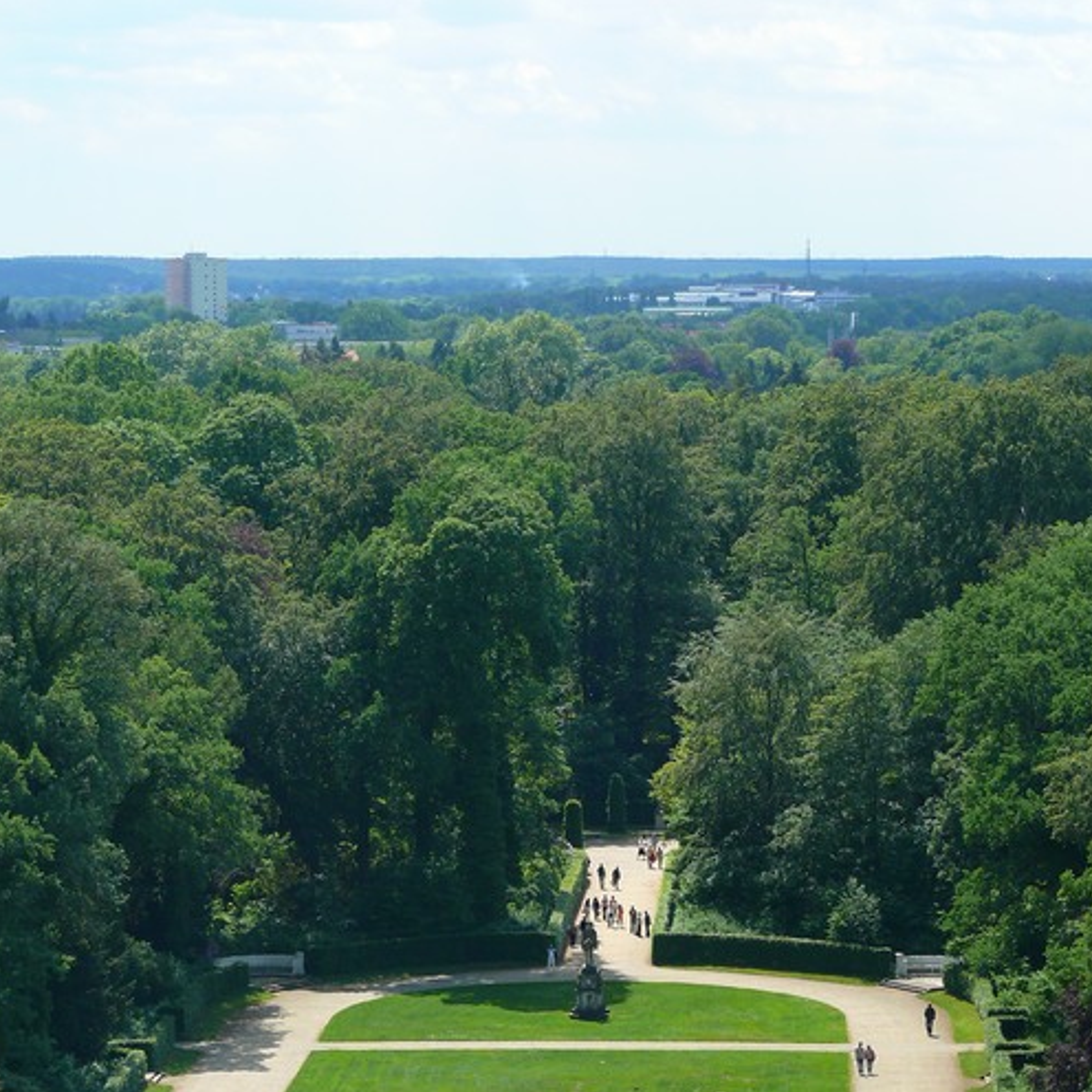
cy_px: 707
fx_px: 5389
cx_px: 564
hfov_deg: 11.6
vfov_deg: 11.6
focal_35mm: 151
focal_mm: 23.9
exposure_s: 1/200
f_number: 4
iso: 100
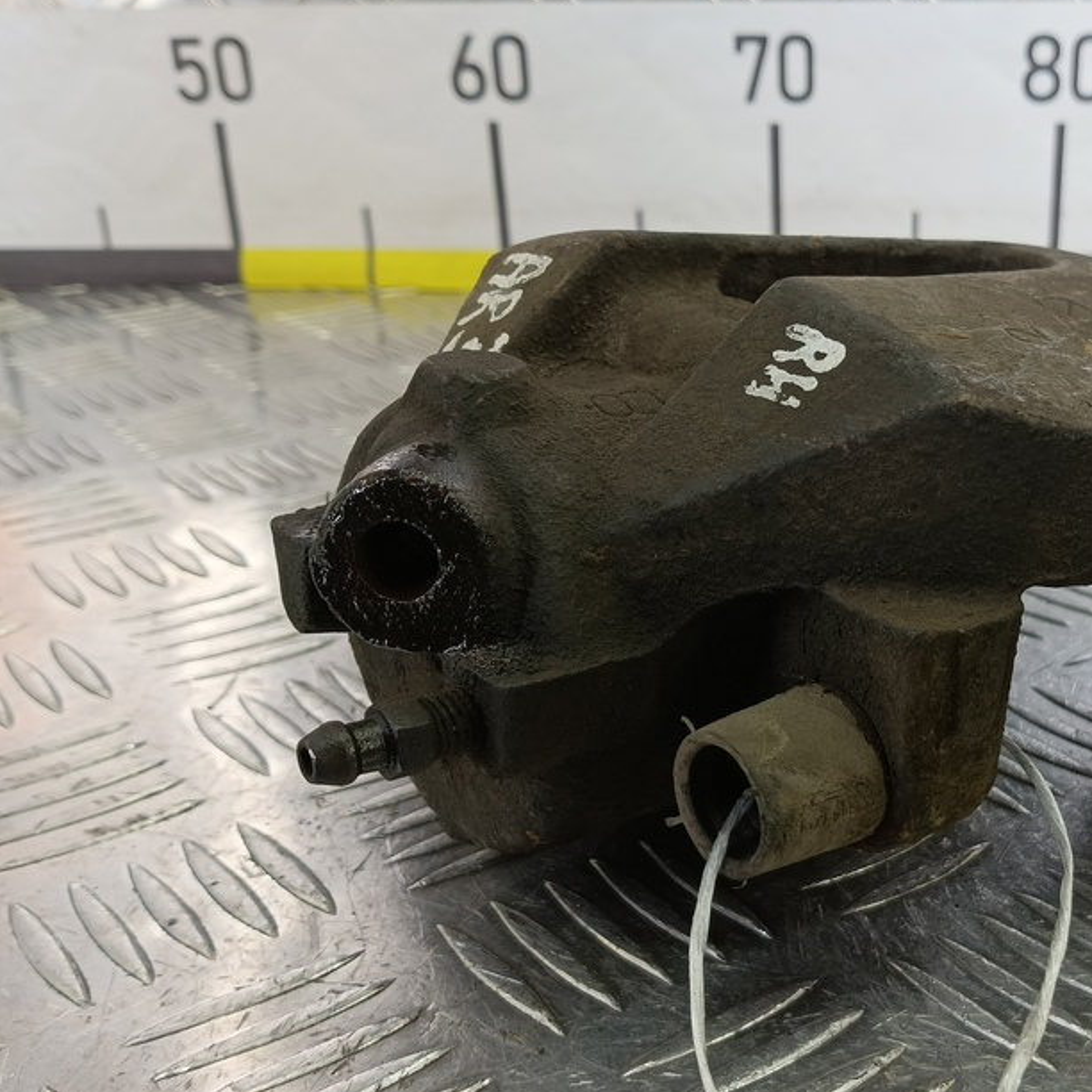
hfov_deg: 46.2
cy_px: 591
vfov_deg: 48.4
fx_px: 1213
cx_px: 855
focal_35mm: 34
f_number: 1.6
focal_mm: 4.11
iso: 100
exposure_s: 1/50
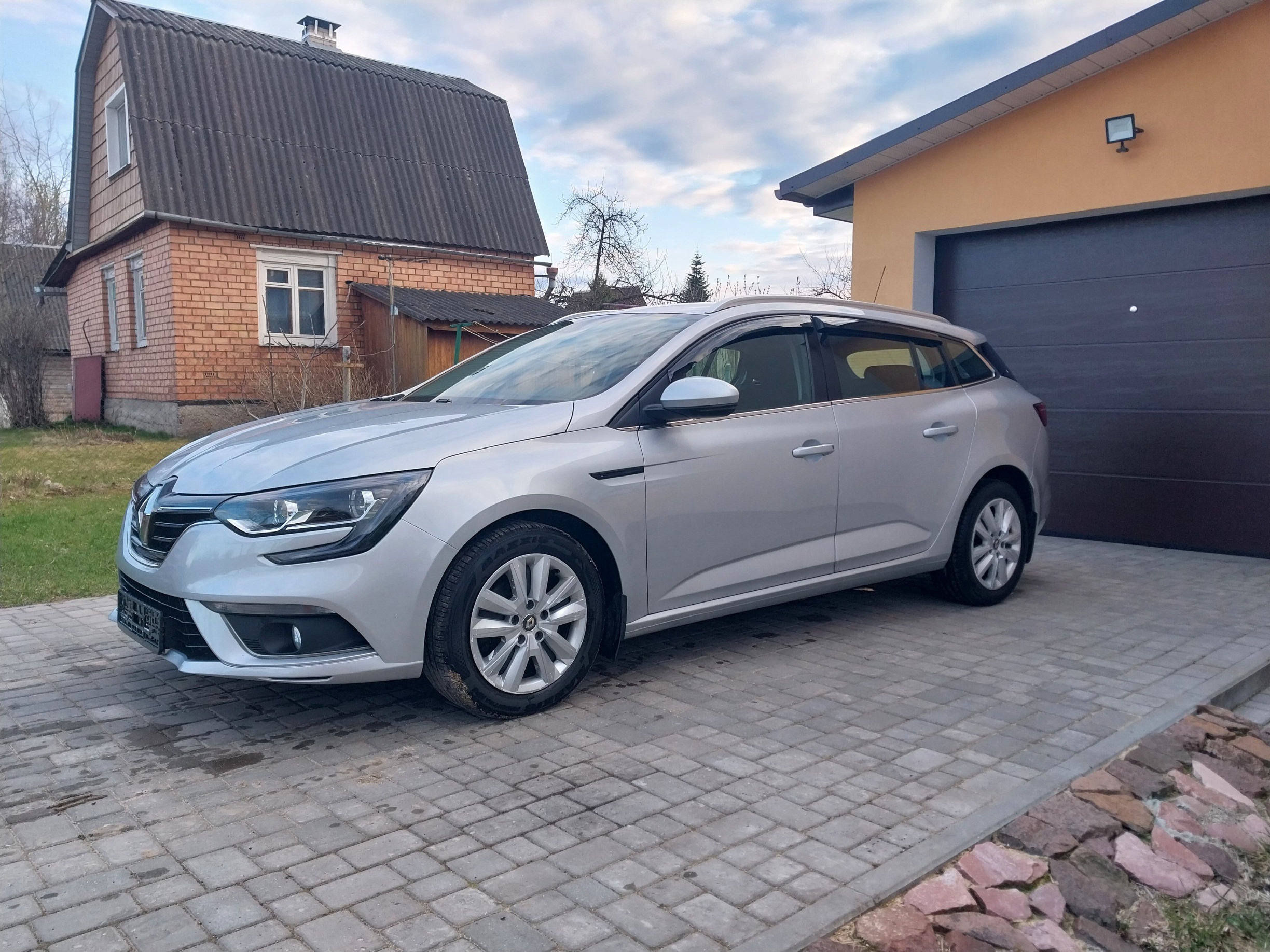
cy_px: 476
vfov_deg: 53.1
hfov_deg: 67.3
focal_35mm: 26
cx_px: 635
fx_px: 954
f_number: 1.8
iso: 25
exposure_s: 1/100
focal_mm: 4
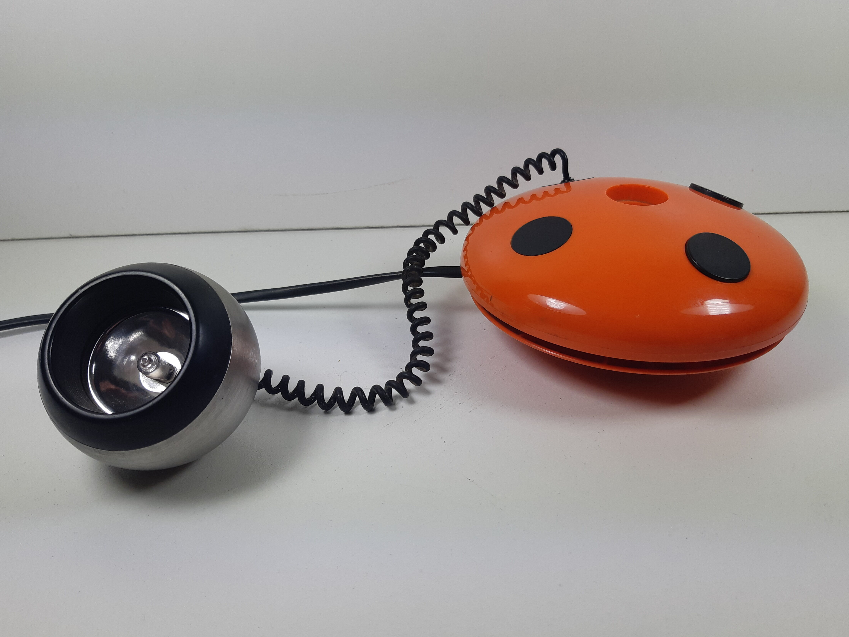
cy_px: 315
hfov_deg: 65.3
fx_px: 662
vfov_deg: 51.4
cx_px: 437
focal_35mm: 27
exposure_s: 1/483
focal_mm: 3.93
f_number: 1.7
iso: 40
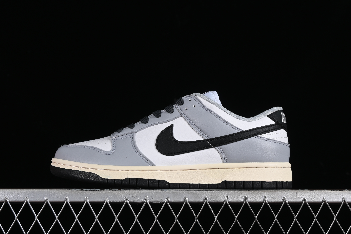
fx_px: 731
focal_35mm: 75
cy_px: 117
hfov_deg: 27.0
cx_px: 176
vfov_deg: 18.2
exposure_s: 1/80
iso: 160
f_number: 8
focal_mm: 50
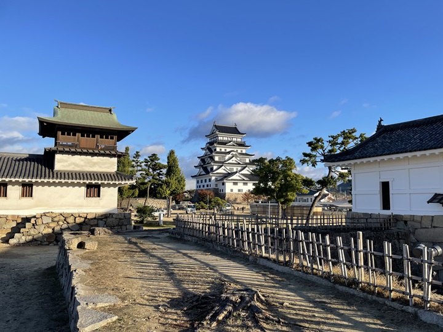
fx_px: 333
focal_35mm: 26
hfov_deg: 67.3
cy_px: 166
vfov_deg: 53.1
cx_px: 222
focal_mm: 4.2
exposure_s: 1/2212
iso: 32
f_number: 1.6
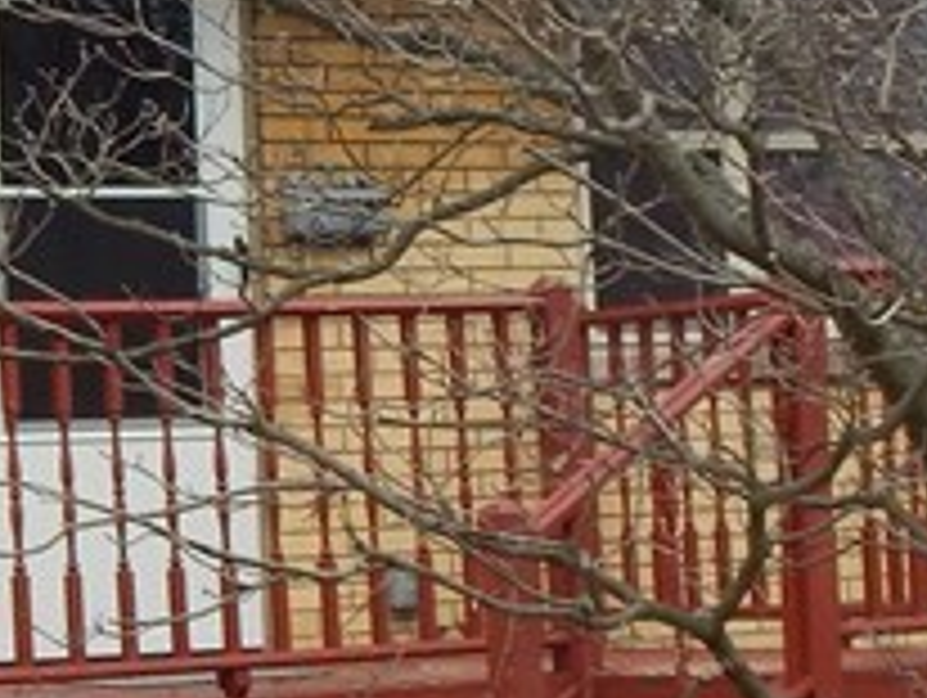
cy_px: 171
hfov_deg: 12.8
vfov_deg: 9.6
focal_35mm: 154
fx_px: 4129
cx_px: 194
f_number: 3.2
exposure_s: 1/400
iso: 125
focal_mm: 5.6
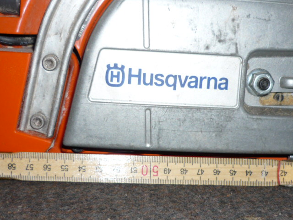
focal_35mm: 53
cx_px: 146
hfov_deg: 36.2
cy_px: 110
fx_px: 449
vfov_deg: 27.5
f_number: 2.8
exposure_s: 1/30
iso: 100
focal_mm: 5.5
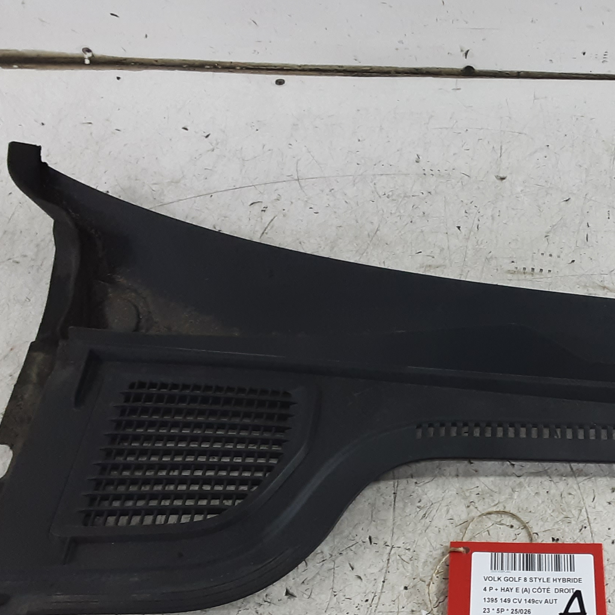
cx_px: 491
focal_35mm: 47
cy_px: 388
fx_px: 945
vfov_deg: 35.8
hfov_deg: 34.9
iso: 125
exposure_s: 1/50
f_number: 1.9
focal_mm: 2.91
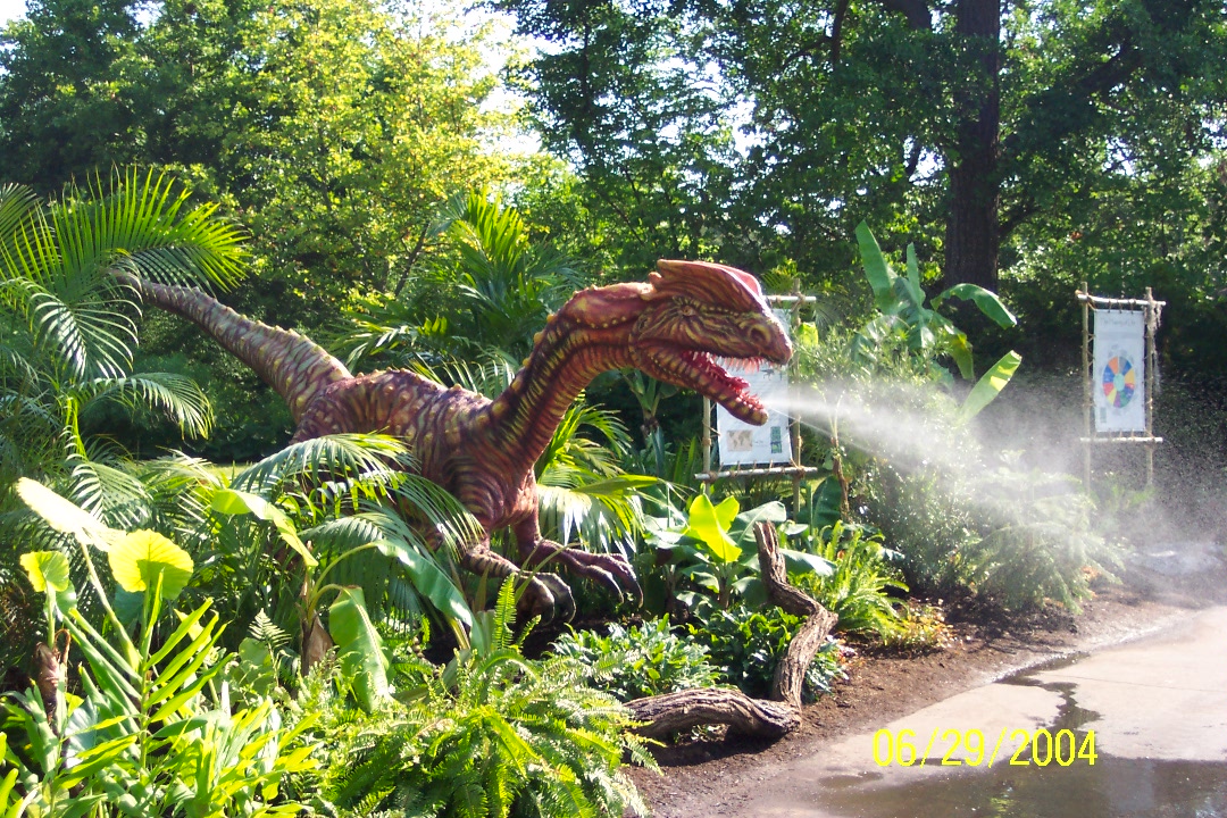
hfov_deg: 38.9
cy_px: 409
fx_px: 1738
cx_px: 614
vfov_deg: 26.5
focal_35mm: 51
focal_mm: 10.7
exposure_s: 1/500
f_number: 3.4
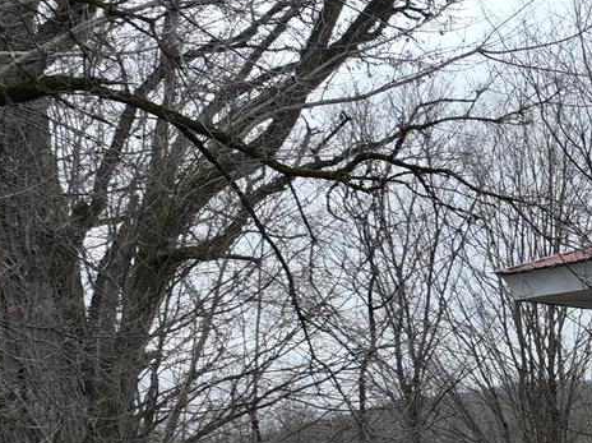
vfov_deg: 13.1
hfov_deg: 14.8
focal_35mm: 106
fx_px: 1811
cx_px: 1230
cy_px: 674
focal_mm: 12.29
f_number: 2.8
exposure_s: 1/640
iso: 200
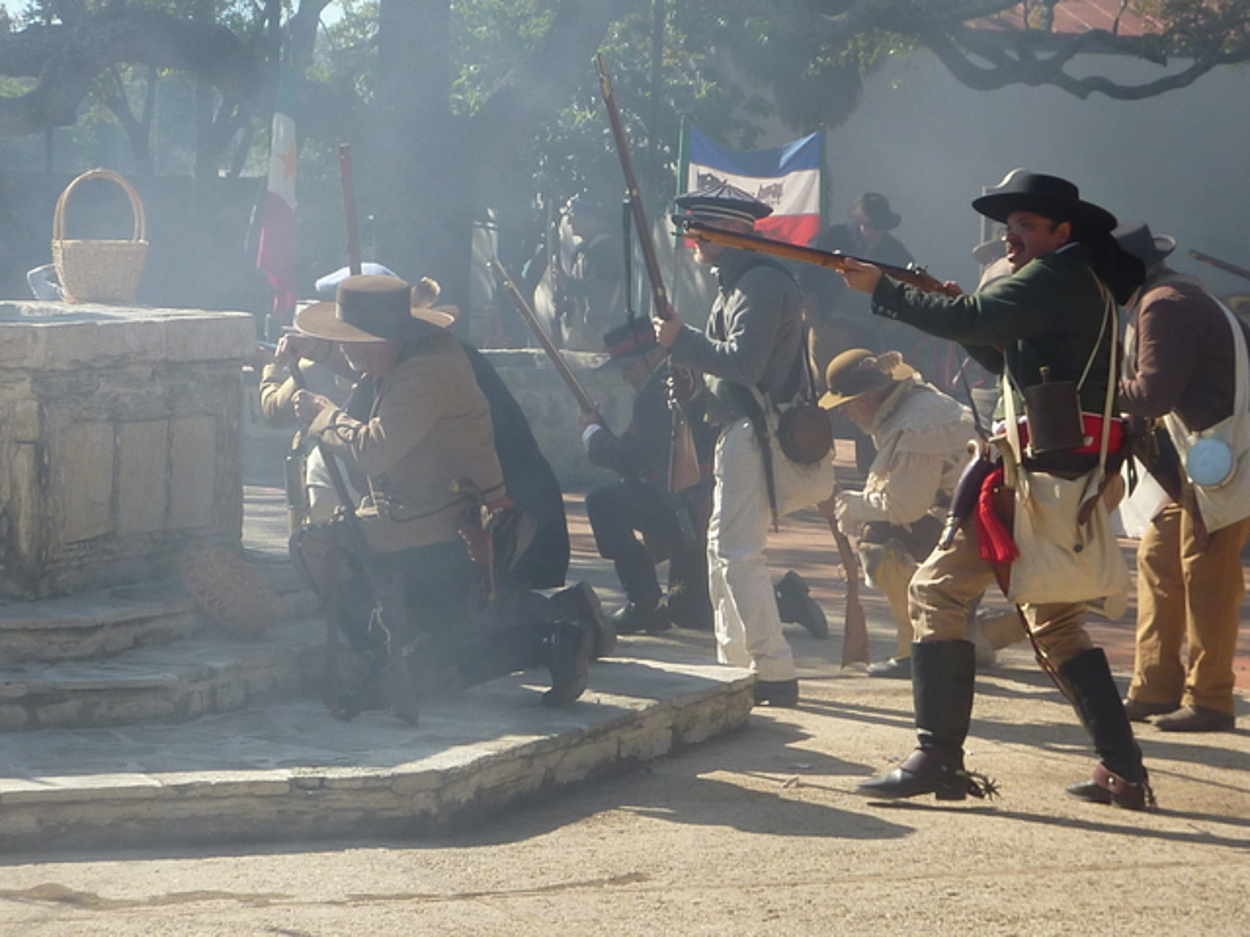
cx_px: 625
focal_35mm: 106
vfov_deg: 14.0
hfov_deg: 18.5
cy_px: 468
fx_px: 3828
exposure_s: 1/400
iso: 80
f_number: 3.9
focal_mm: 9.7
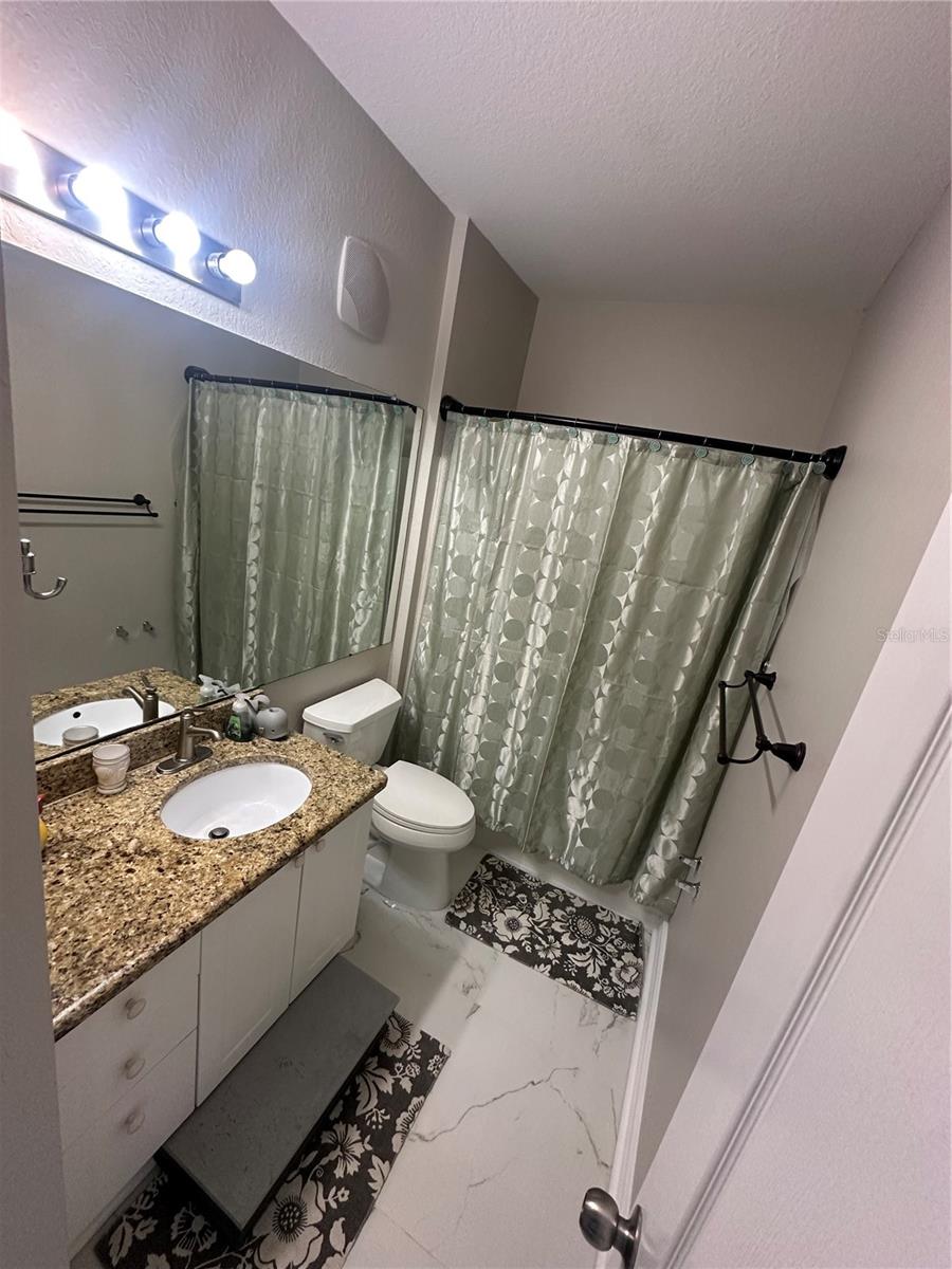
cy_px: 634
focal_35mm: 14
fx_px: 513
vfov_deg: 102.1
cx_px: 476
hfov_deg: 85.7
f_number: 2.2
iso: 250
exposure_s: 1/120
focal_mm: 2.22
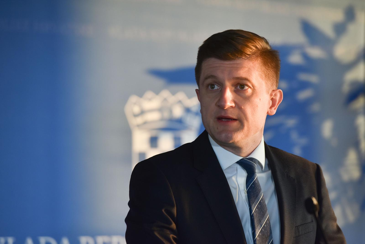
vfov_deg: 7.4
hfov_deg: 11.1
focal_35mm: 185
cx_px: 182
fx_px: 1876
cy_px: 122
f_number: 4
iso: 640
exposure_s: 1/200
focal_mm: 185
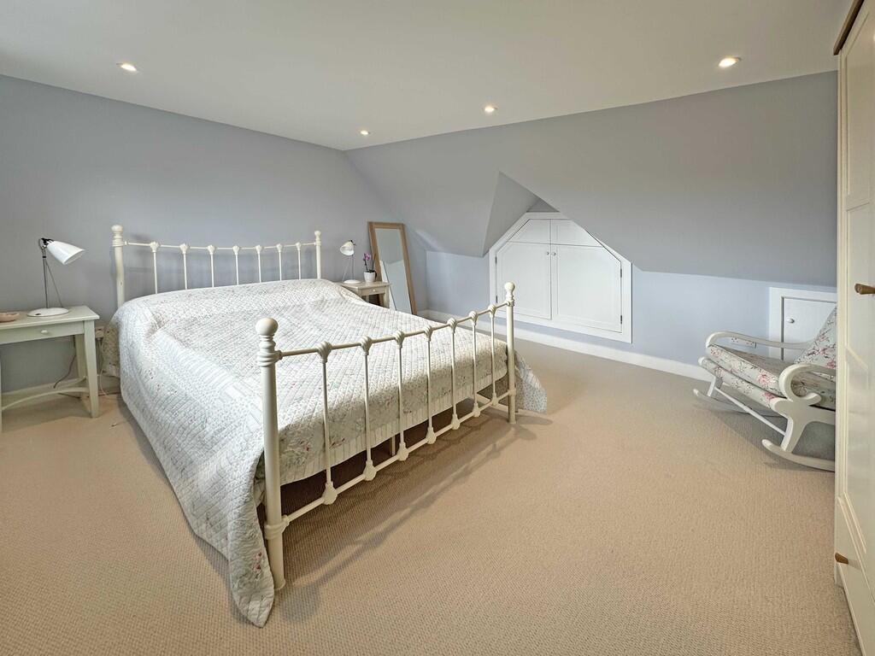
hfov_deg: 102.1
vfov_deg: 85.7
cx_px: 438
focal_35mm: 14
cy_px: 328
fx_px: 354
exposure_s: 1/100
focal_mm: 2.22
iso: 40
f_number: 2.2
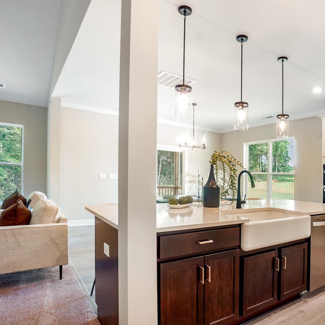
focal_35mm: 22
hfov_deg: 66.4
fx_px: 234
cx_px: 234
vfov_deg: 69.6
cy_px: 162
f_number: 8
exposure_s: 1/6
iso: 100
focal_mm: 11
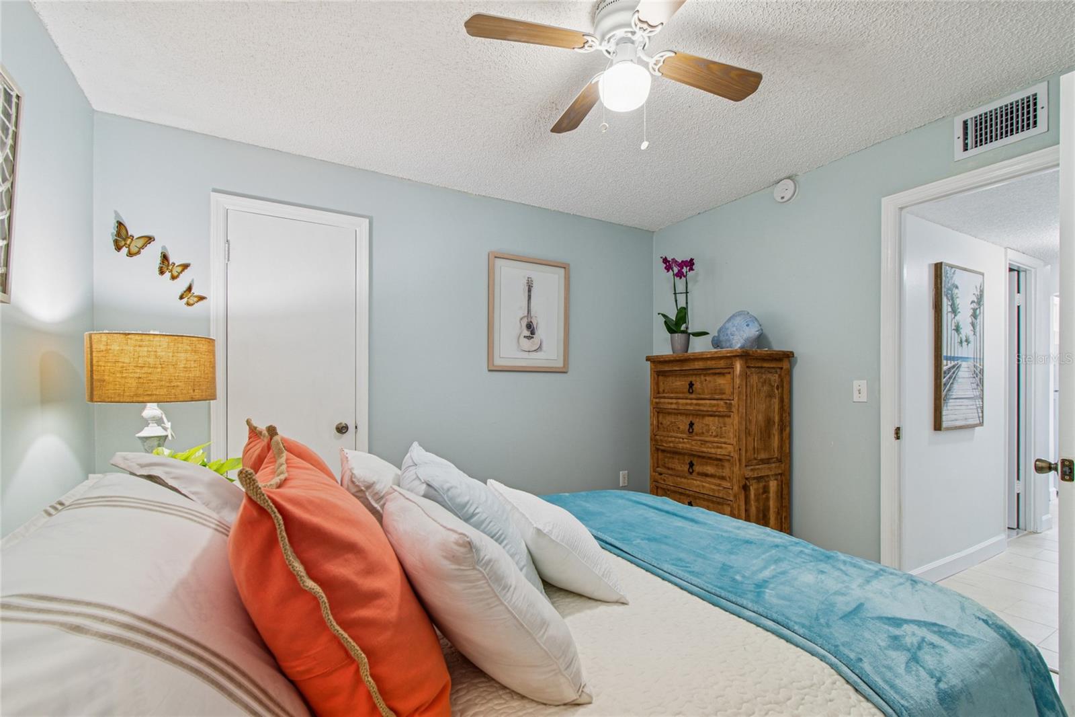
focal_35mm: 15
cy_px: 358
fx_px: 448
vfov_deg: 77.3
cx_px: 538
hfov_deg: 100.4
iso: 100
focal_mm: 10
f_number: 8
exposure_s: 1.3
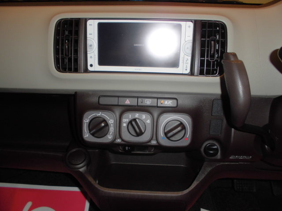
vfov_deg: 53.1
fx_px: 212
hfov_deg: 67.3
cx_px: 141
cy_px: 106
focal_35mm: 26
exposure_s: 1/60
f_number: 3.5
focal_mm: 4.6
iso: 100
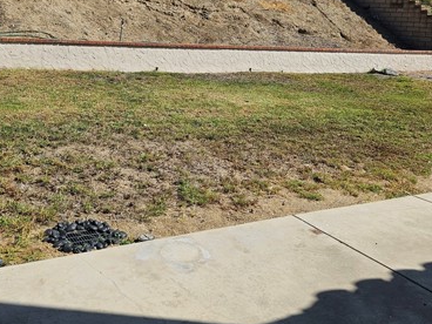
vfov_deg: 35.0
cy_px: 72
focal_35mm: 40
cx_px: 190
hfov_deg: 46.7
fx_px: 499
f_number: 1.8
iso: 25
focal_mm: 5.4
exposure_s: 1/2671
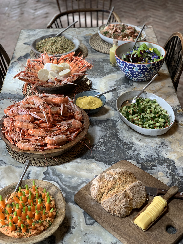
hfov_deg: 28.0
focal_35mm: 52
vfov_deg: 36.8
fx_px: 367
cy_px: 122
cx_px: 92
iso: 64
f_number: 2.4
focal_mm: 6
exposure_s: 1/52
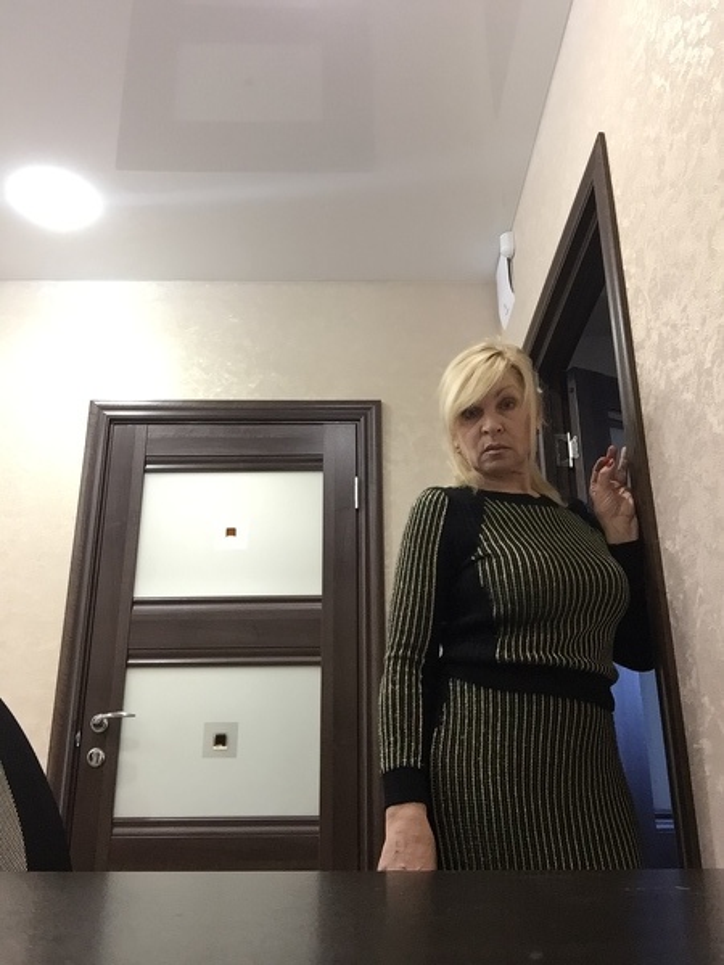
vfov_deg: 58.4
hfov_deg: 45.4
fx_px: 864
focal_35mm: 31
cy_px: 482
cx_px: 362
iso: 160
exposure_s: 1/33
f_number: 2.2
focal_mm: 2.65
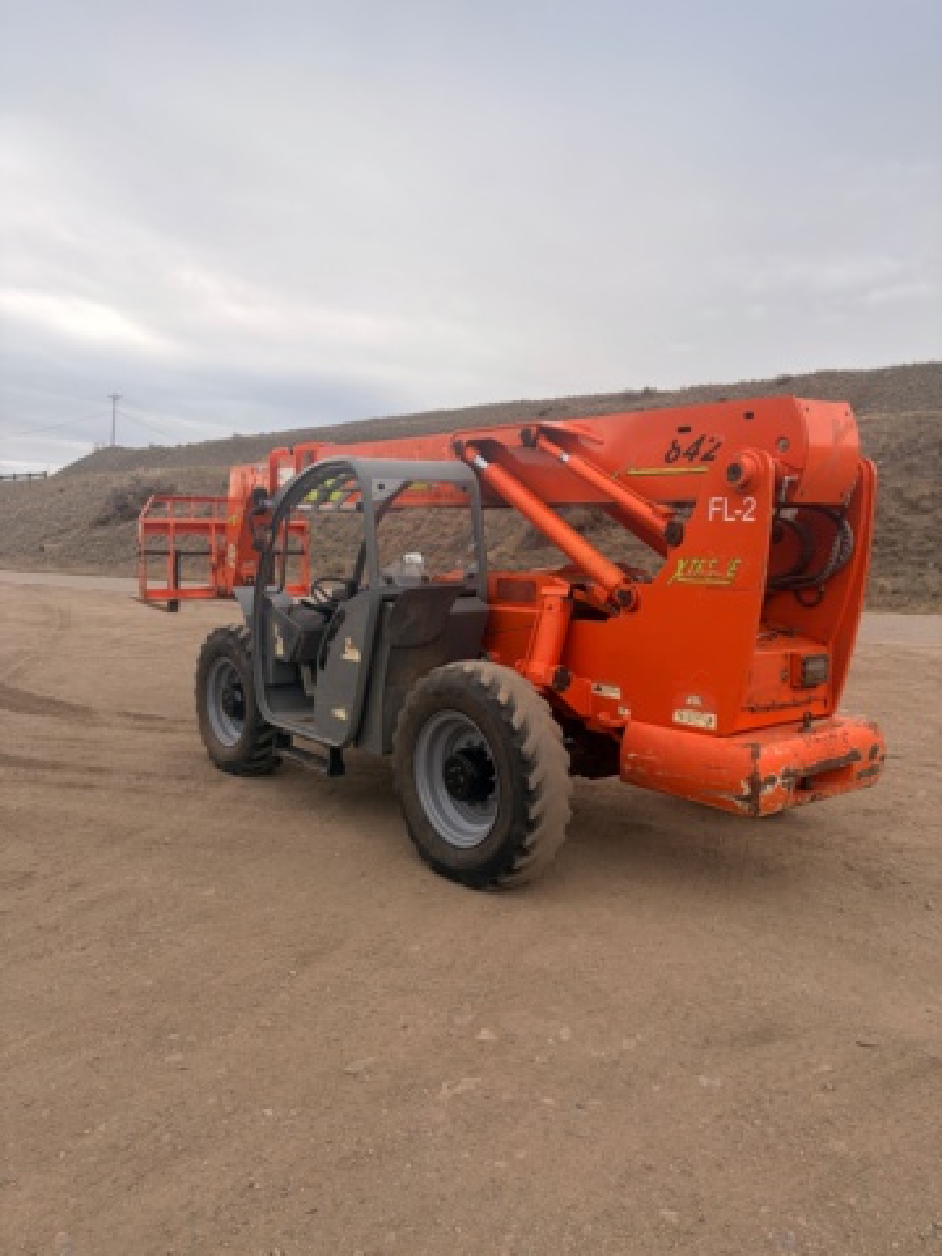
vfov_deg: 67.3
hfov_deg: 53.1
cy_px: 628
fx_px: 943
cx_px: 471
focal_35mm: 26
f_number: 1.6
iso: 50
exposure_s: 1/1484
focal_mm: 5.96
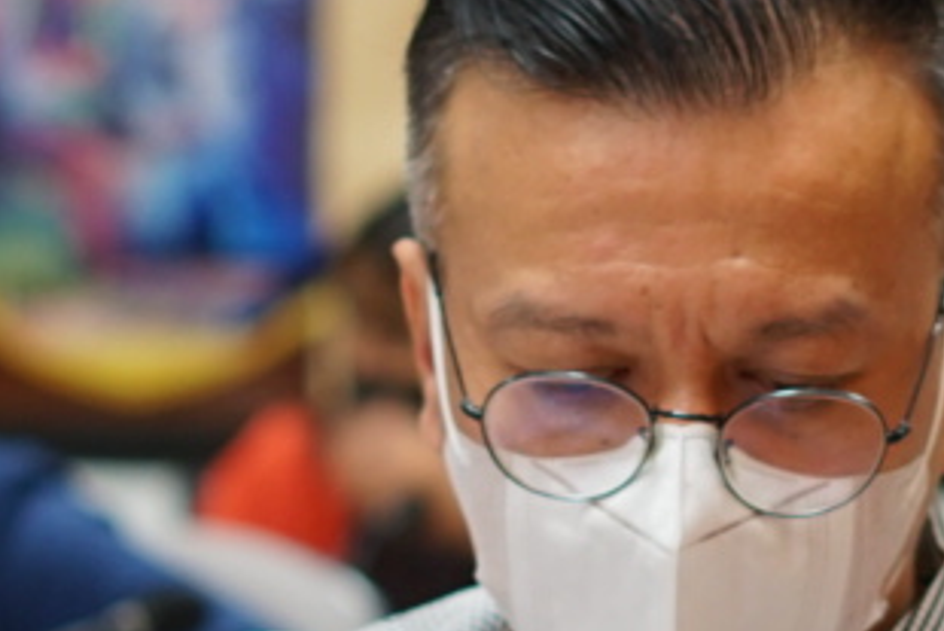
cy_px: 402
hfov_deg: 7.9
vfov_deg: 5.3
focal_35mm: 261
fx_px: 6847
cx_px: 603
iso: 400
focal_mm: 50
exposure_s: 1/60
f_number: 2.2
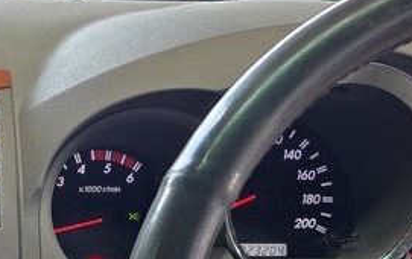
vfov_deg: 13.9
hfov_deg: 19.5
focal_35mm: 92
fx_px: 1034
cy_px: 296
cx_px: -214
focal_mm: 6.25
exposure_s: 1/100
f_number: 1.7
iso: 160
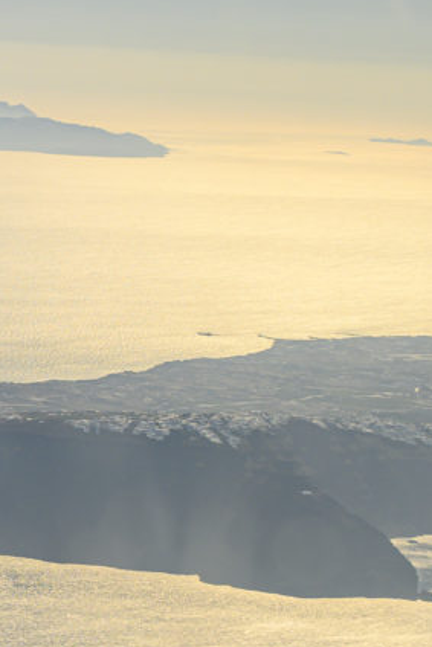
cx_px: -452
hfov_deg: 8.8
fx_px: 2644
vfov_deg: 13.9
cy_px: 202
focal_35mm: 147
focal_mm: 35
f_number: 6.3
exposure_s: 1/1000
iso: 200
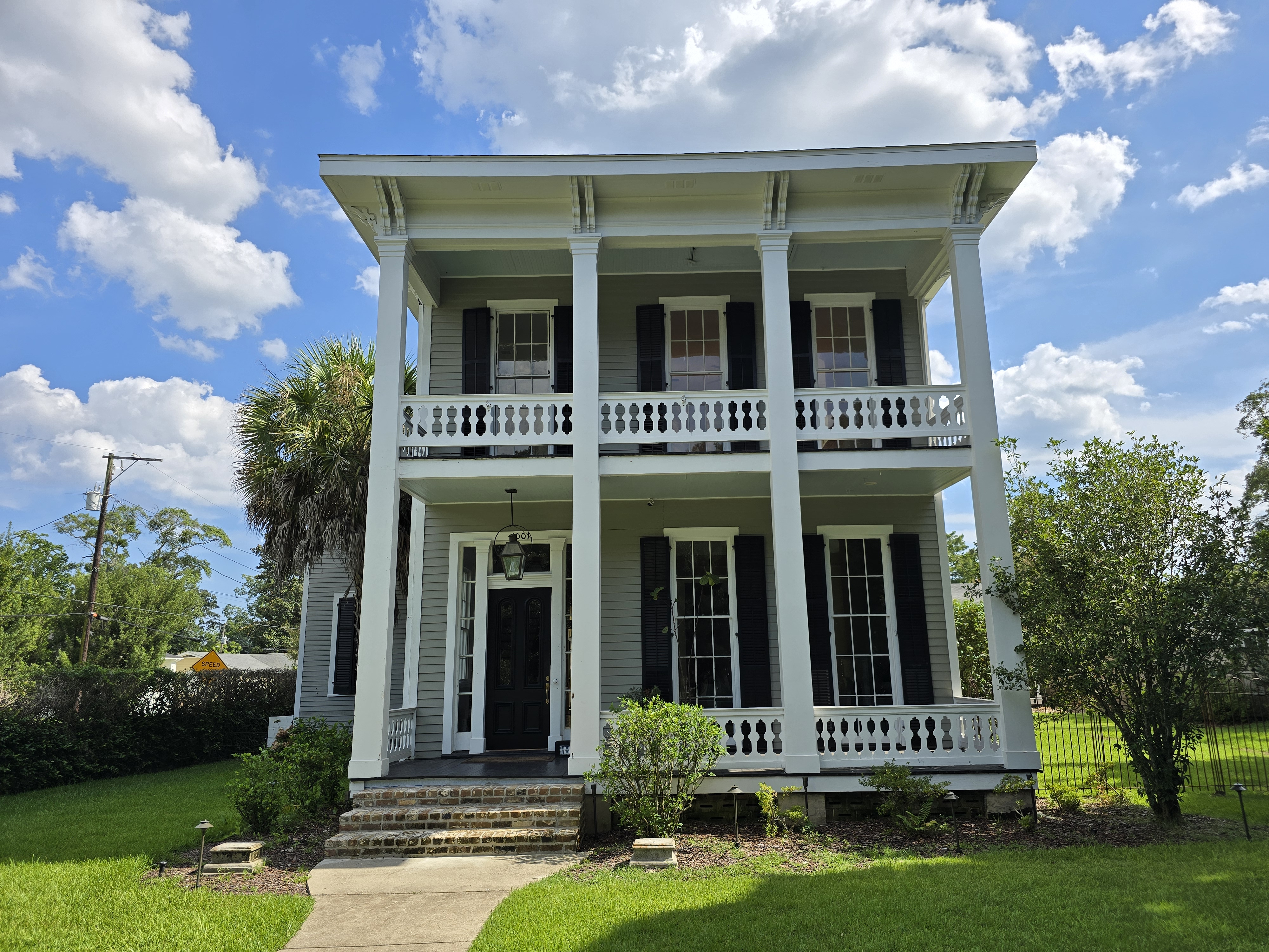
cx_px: 634
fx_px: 843
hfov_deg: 73.9
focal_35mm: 23
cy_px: 476
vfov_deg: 58.9
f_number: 1.7
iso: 12
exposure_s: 1/952
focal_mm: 6.3
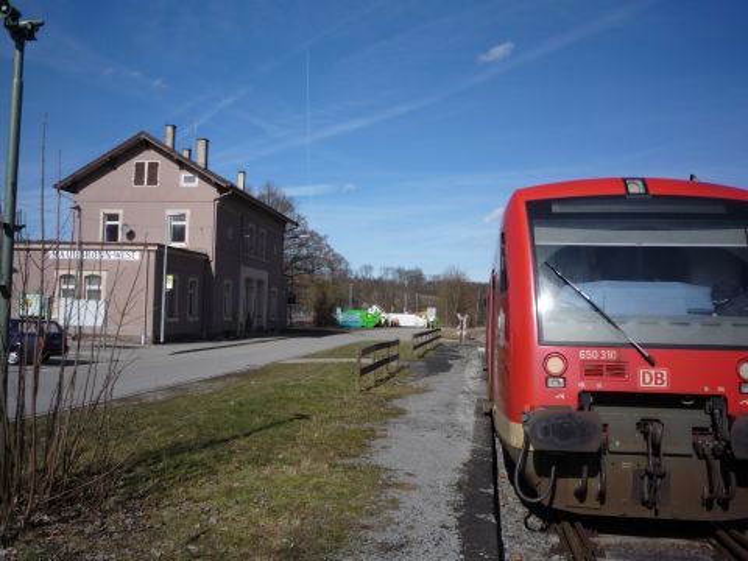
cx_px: 374
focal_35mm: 32
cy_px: 280
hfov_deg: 56.8
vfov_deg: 44.2
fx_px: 691
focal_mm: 5.2
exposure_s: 1/640
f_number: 5.6
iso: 100
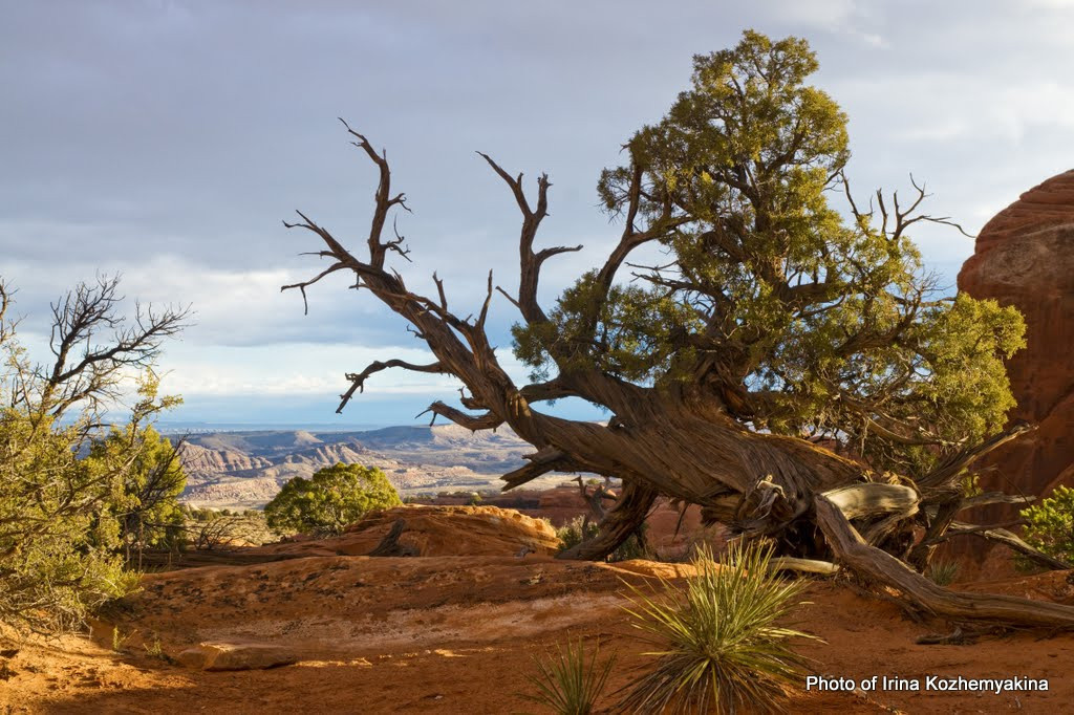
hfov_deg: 37.9
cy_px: 358
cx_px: 537
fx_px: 1566
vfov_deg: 25.7
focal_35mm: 52
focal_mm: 35
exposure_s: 1/125
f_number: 9
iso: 200
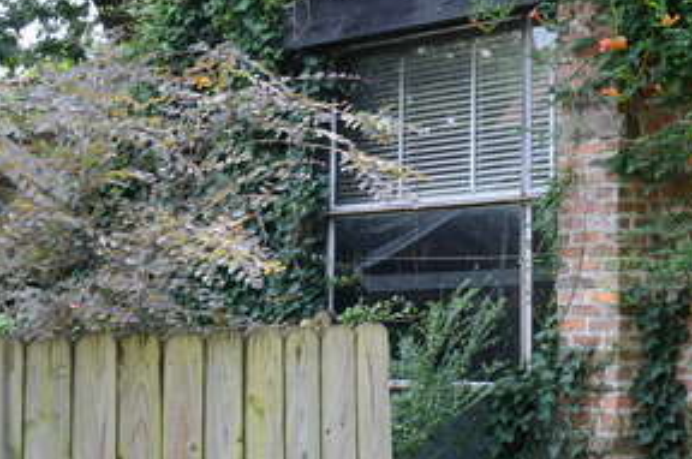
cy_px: 79
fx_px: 1677
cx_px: 841
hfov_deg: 21.6
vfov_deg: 15.5
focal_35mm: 87
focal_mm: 21
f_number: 5
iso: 250
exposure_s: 1/200
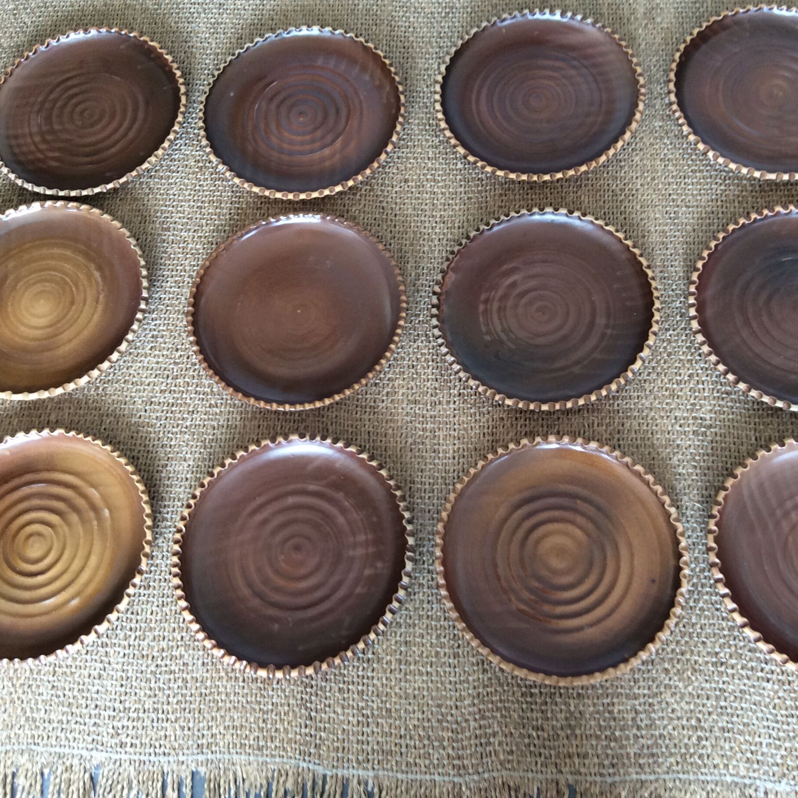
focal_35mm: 40
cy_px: 378
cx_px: 428
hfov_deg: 41.8
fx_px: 1043
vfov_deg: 41.8
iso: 64
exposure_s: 1/25
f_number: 2.4
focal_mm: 3.3
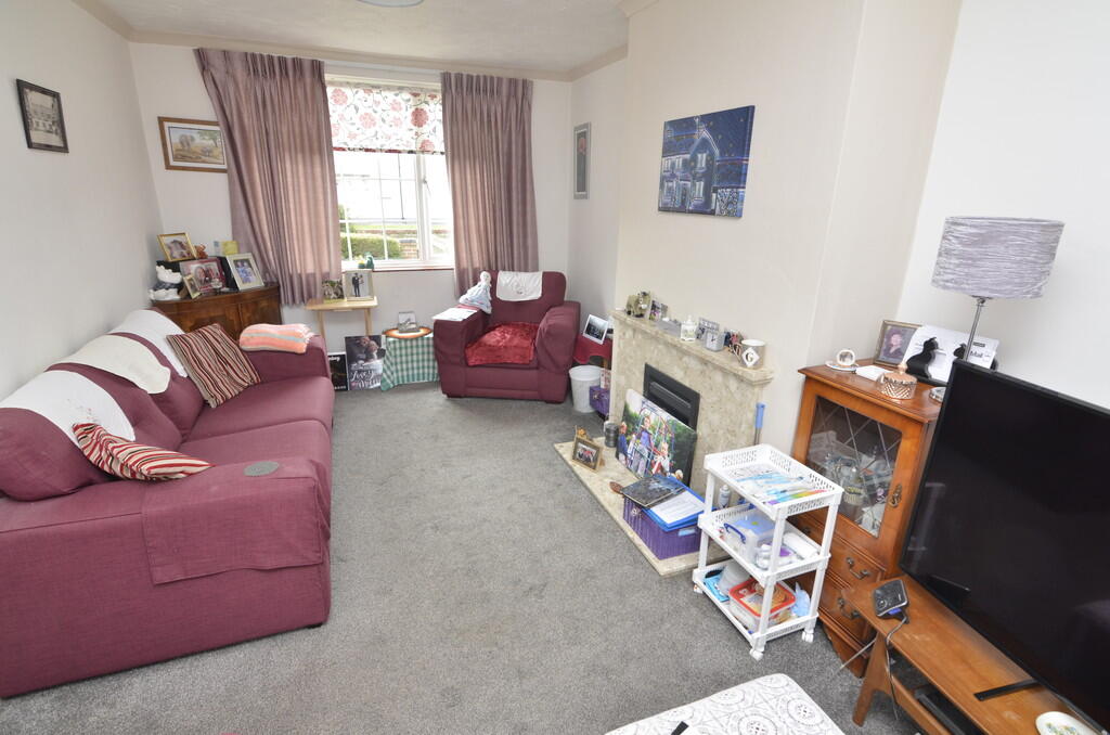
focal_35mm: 16
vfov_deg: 71.8
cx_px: 555
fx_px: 508
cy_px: 368
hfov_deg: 95.1
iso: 500
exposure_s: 1/60
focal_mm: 11
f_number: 7.1
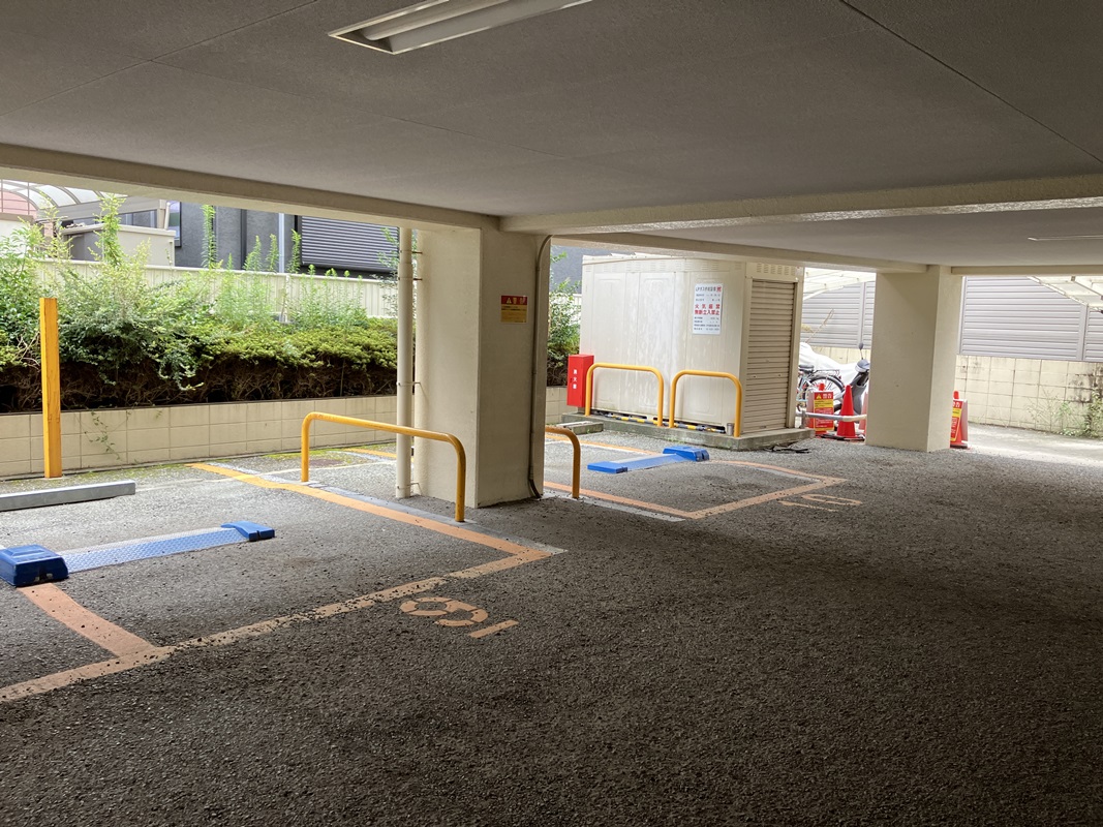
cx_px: 552
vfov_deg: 49.7
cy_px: 414
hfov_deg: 63.4
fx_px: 892
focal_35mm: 28
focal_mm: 3.99
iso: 50
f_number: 1.8
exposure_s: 1/121
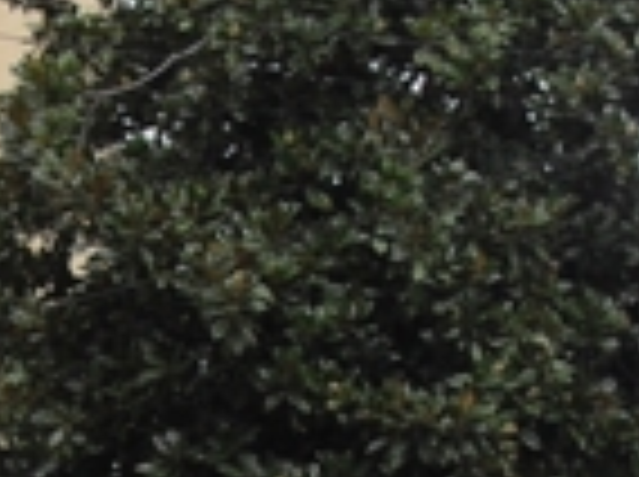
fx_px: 2359
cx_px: 502
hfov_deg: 15.3
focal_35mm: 128
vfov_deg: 11.0
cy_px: 774
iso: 80
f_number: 7
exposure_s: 1/90
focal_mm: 6.3
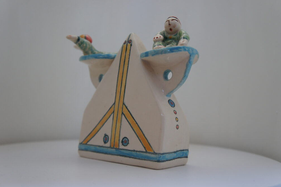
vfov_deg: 32.2
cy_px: 92
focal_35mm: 42
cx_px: 143
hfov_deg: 46.9
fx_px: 324
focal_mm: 27
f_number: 4
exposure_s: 1/50
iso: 400
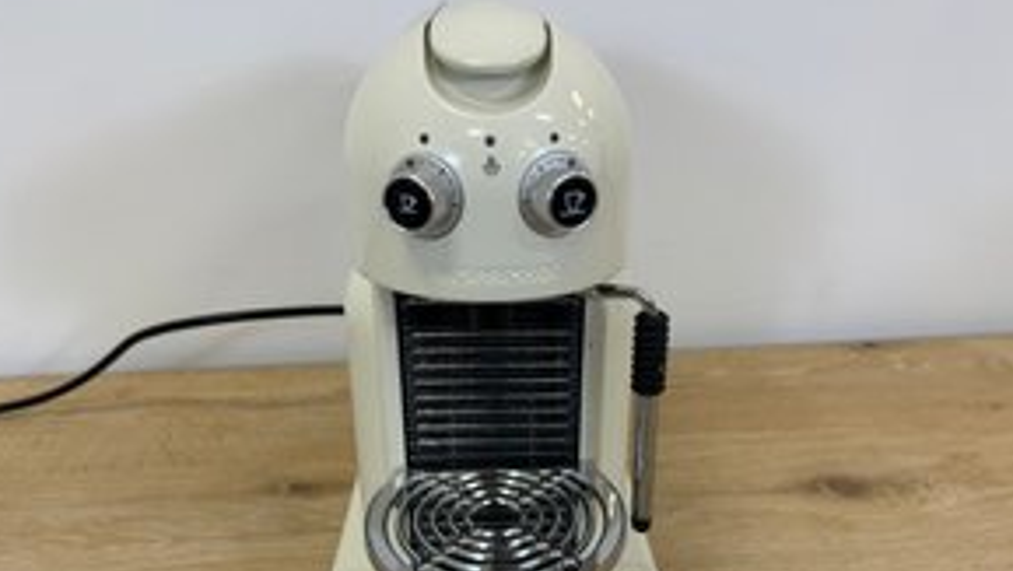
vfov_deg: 37.5
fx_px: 833
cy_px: 373
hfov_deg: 62.6
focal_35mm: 31
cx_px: 521
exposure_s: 1/120
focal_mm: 6.86
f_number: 1.78
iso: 100
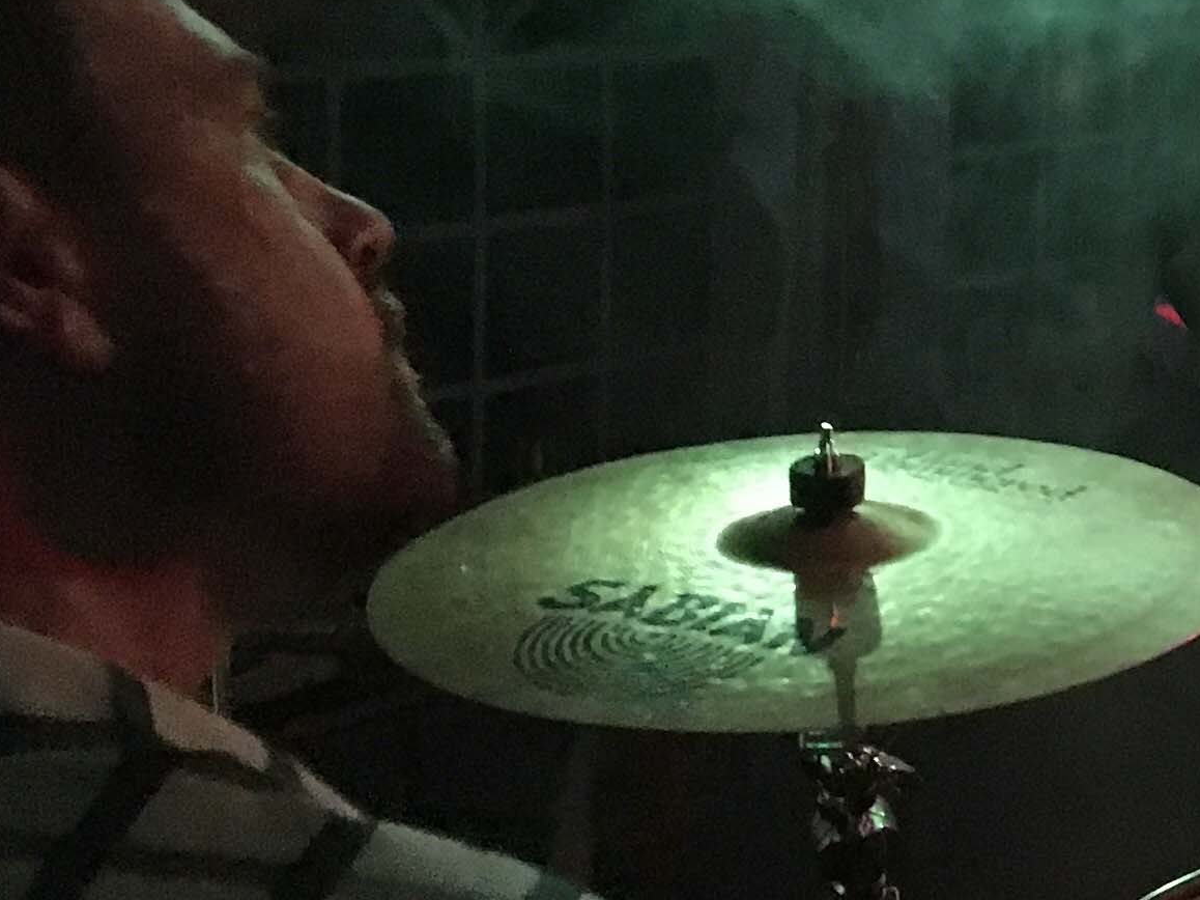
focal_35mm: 101
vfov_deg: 14.6
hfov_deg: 16.9
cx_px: 1982
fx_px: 3501
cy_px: 212
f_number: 2.2
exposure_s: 1/17
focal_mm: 4.15
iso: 320
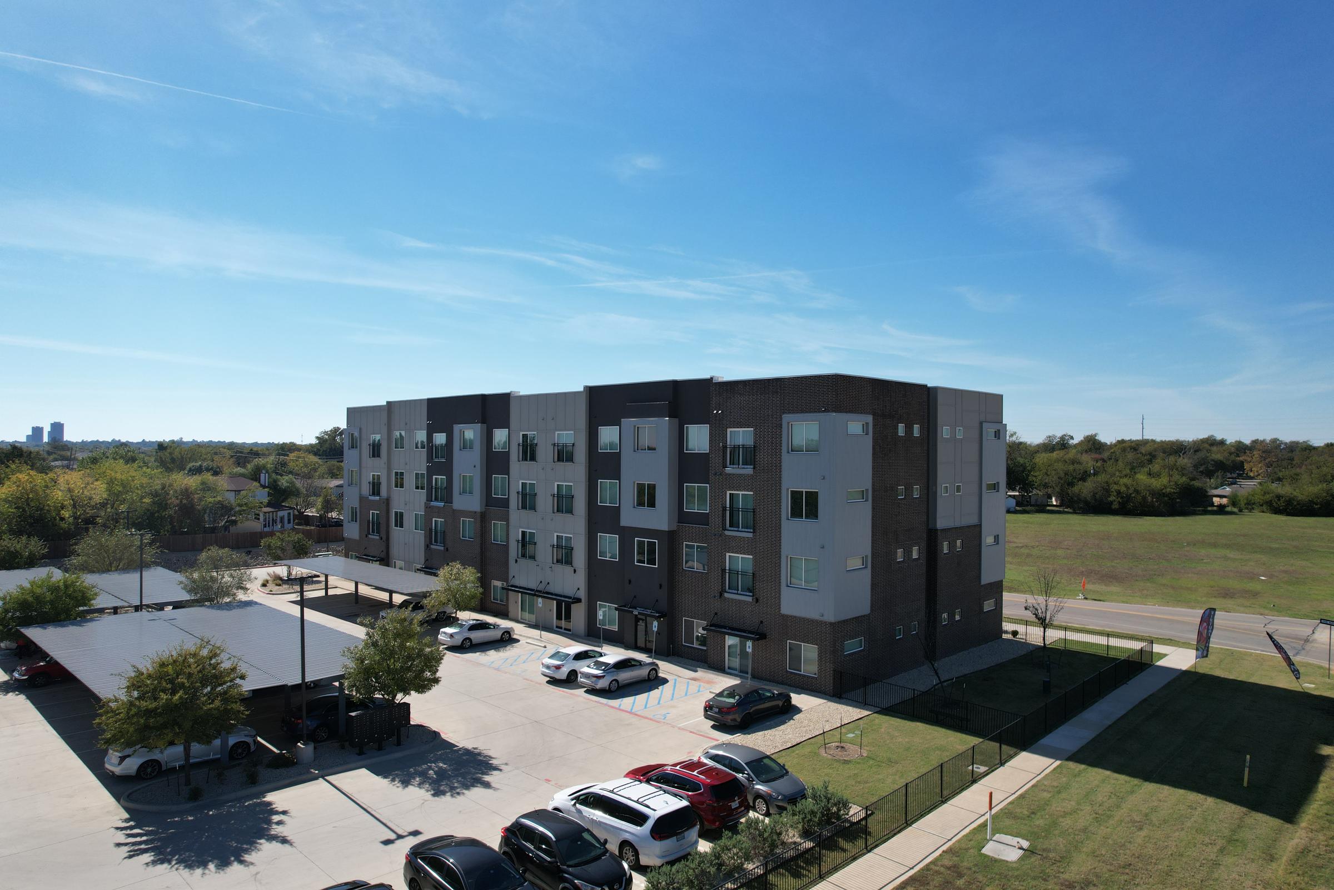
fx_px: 815
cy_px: 445
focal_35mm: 22
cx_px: 667
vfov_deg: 57.2
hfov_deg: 78.6
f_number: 2.8
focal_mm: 8.38
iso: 100
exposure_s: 1/2500
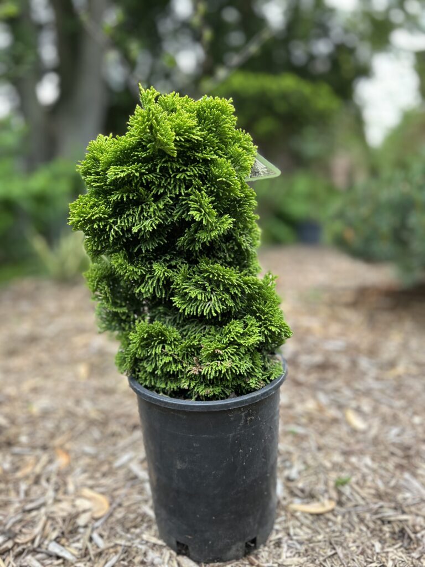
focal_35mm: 26
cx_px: 212
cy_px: 284
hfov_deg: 53.1
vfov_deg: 67.3
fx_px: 426
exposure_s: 1/354
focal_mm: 5.7
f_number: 1.5
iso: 50
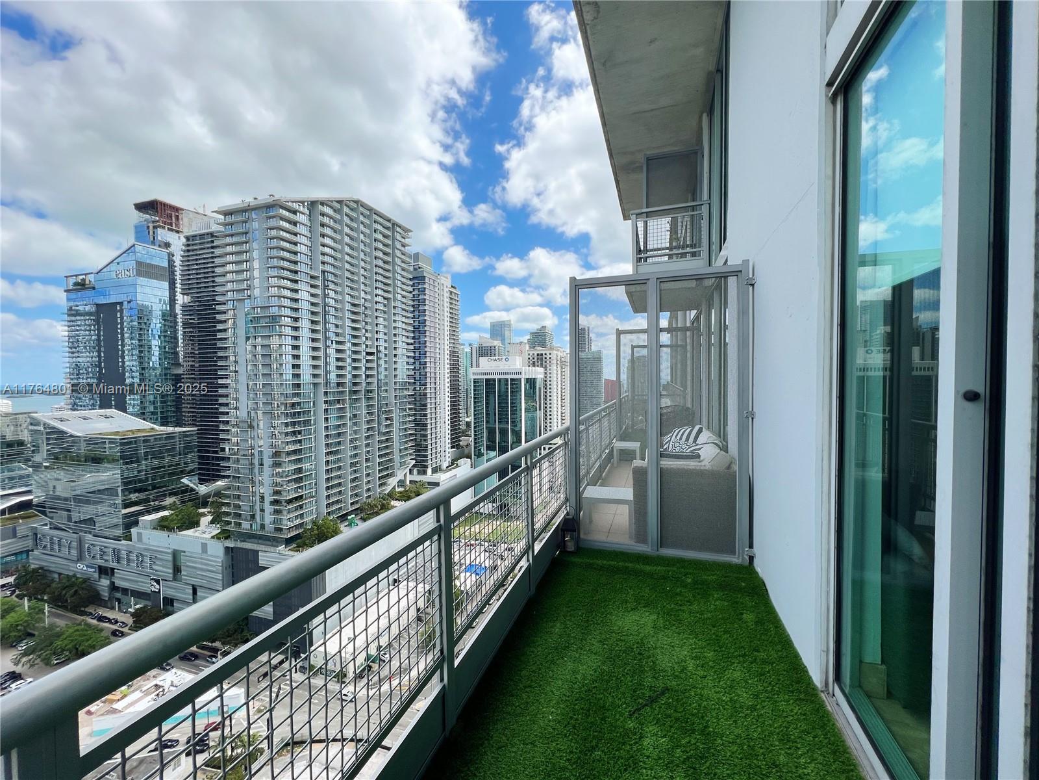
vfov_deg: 89.9
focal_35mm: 13
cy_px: 390
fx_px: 390
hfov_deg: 106.2
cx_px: 520
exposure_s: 1/1393
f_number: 1.8
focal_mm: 1.57
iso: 32
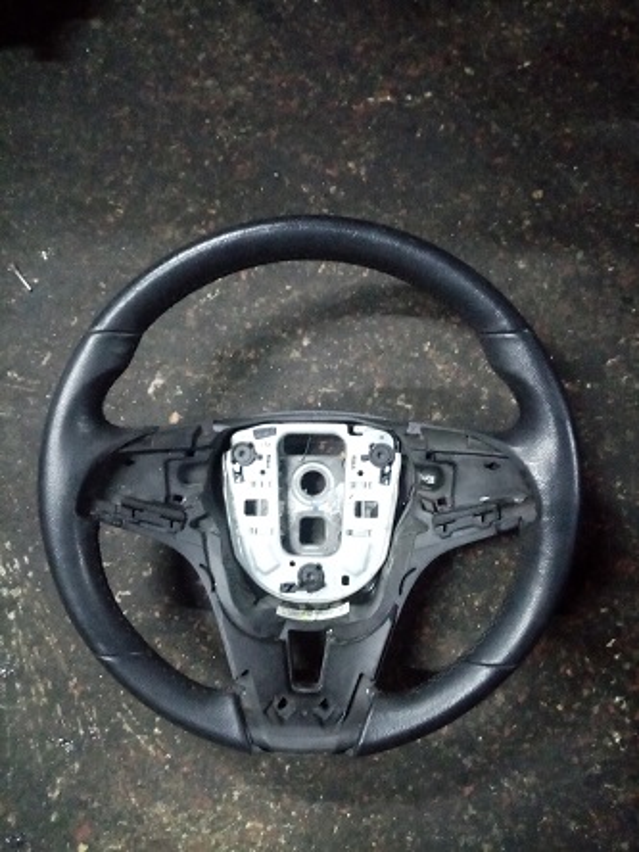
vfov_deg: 67.3
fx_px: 640
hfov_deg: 53.1
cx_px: 320
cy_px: 426
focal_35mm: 26
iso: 2000
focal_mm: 3.62
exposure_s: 1/14.3
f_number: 1.8
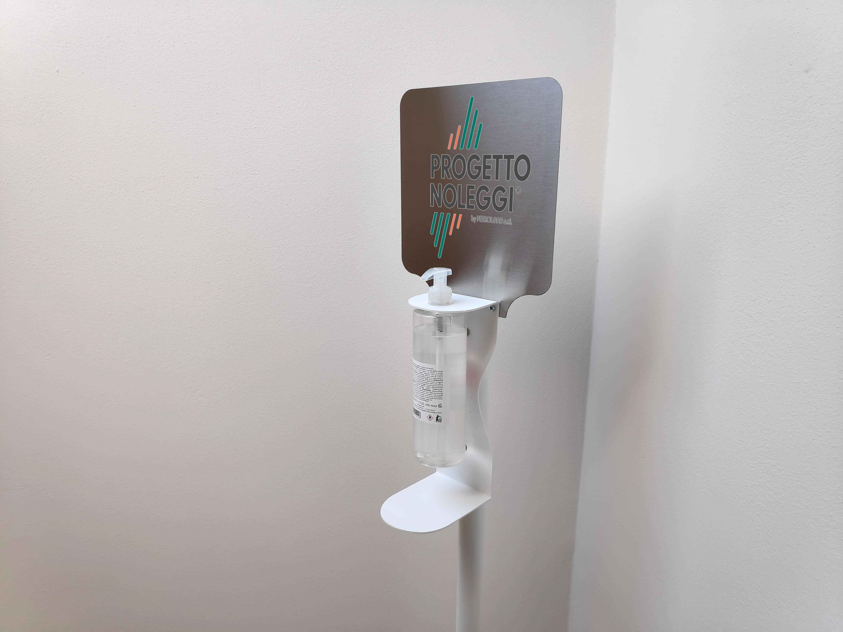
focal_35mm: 20
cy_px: 316
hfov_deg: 81.7
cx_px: 422
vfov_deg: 66.0
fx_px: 487
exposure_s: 1/100
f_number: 1.9
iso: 126
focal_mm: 3.94
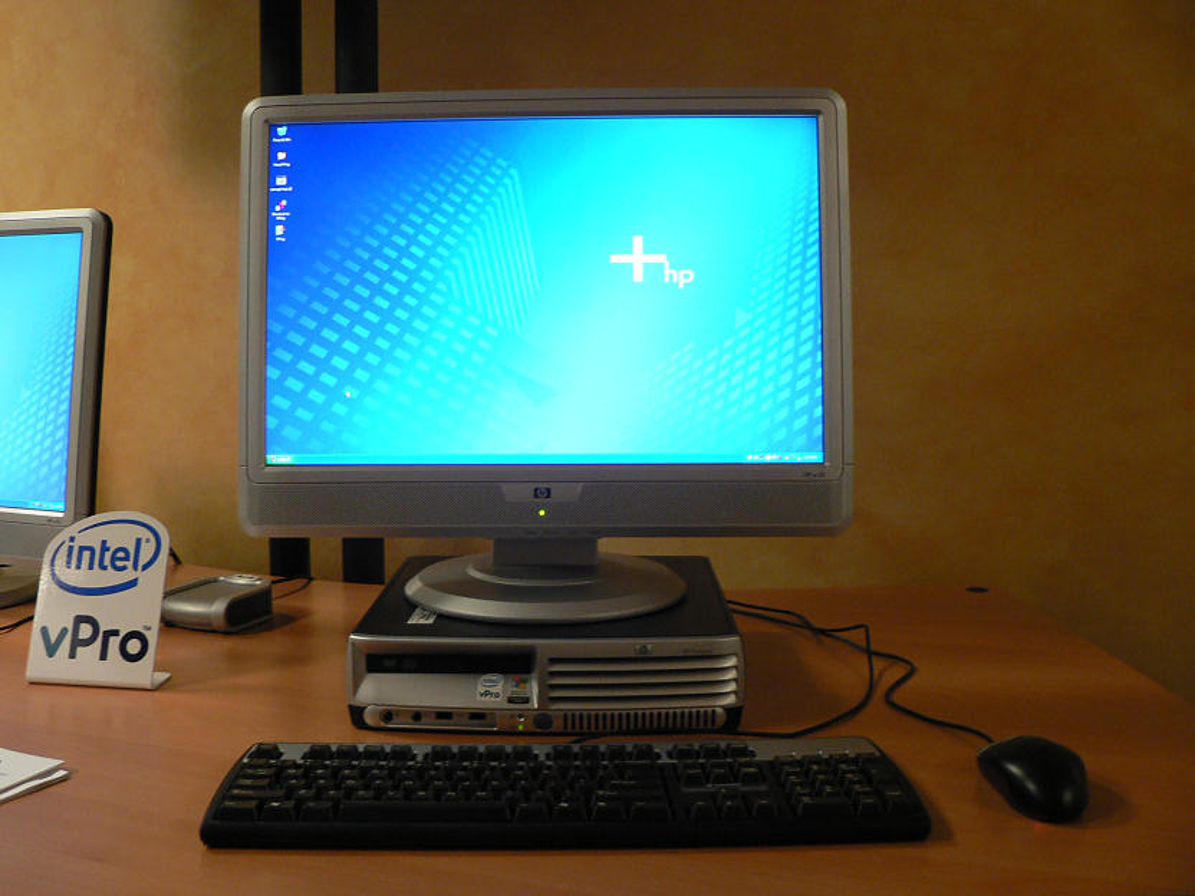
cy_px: 448
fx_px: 1243
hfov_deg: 51.4
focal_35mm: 36
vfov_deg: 39.7
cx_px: 598
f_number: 2.8
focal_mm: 6
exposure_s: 1/20
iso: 200
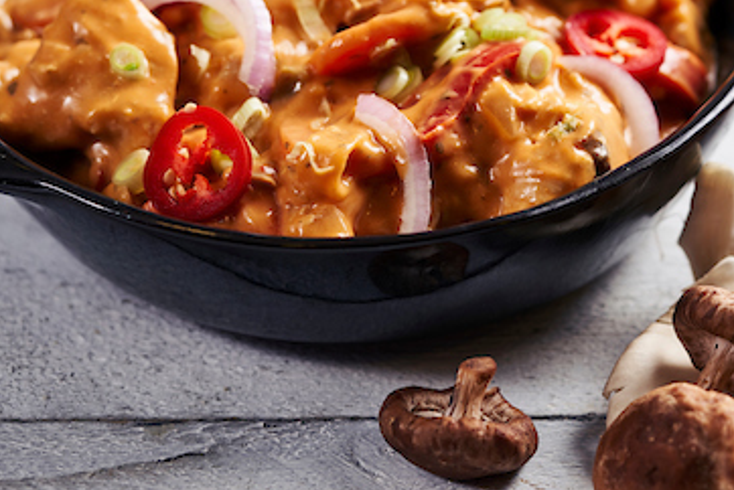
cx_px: 505
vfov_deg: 9.2
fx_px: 3040
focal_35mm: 149
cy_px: 93
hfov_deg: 13.7
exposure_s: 1/125
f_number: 4
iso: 100
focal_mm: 90
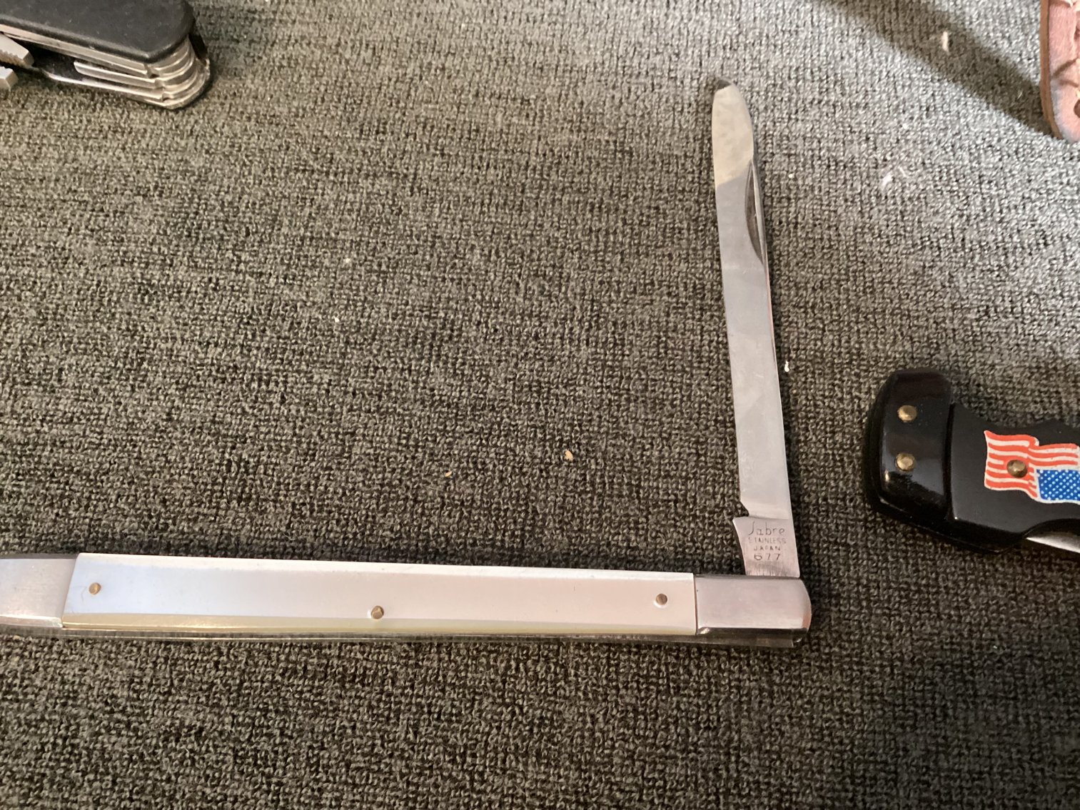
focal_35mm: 31
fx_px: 967
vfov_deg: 45.4
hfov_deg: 58.3
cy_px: 405
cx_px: 540
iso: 640
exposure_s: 1/25
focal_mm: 3.3
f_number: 2.4
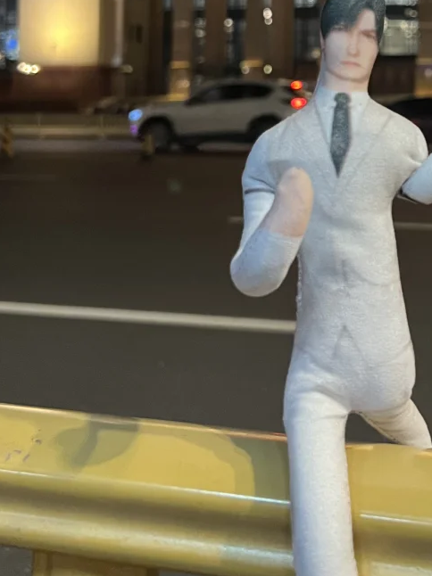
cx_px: 348
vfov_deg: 31.2
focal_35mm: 58
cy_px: 21
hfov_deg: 24.8
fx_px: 966
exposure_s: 1/50
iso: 320
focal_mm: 5.7
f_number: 1.5
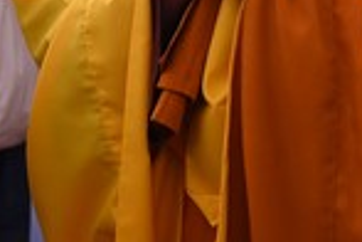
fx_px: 1508
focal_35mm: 150
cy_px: -247
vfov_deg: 8.6
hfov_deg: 13.3
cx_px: 443
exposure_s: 1/250
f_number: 4.5
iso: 1000
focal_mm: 34
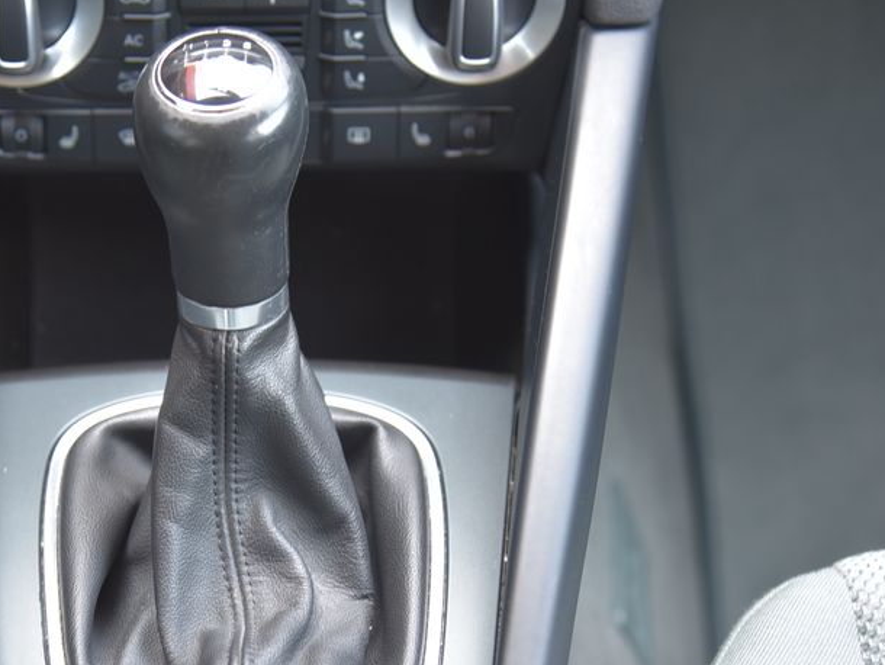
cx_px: 206
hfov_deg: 17.3
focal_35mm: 113
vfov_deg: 13.1
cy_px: 328
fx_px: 2890
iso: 500
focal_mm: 70
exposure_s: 1/25
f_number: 4
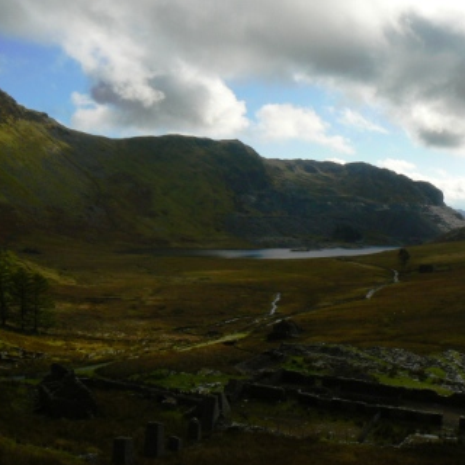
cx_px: 272
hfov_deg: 39.1
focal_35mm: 43
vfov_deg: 39.2
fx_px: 654
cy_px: 234
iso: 80
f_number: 8
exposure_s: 1/500
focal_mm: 6
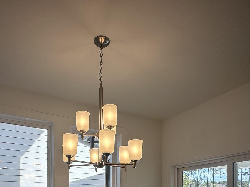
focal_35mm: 30
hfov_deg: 59.8
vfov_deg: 39.7
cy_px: 197
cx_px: 109
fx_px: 217
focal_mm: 2.22
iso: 40
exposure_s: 1/404
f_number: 2.2
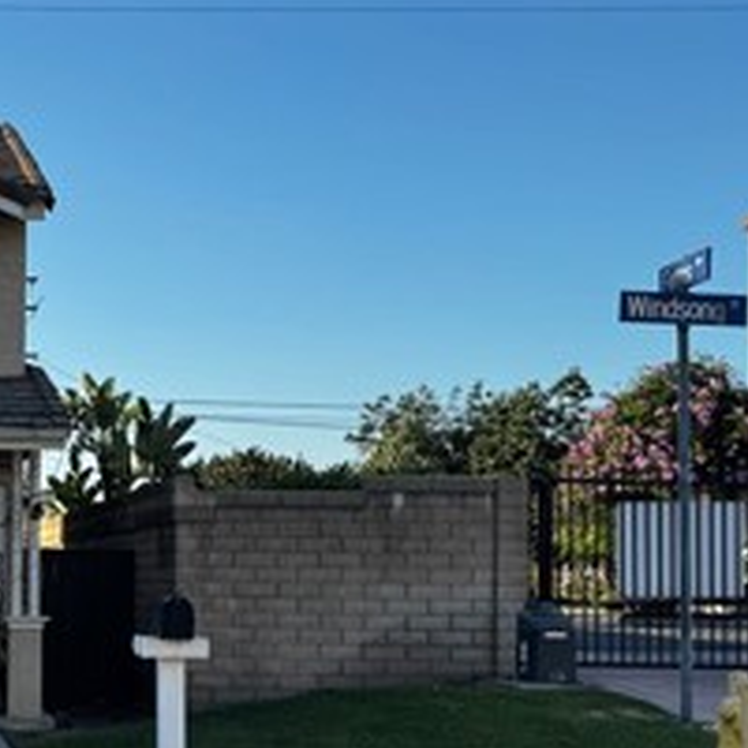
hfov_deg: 23.3
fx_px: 1662
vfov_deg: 25.2
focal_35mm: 68
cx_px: -135
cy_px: 524
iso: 80
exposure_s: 1/2506
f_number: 1.78
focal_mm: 6.76
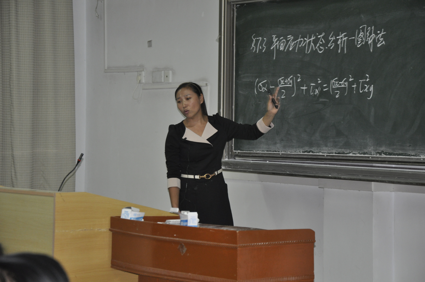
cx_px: 212
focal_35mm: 120
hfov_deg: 17.1
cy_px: 141
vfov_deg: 11.4
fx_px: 1415
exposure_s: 1/60
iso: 800
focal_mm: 80
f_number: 5.3
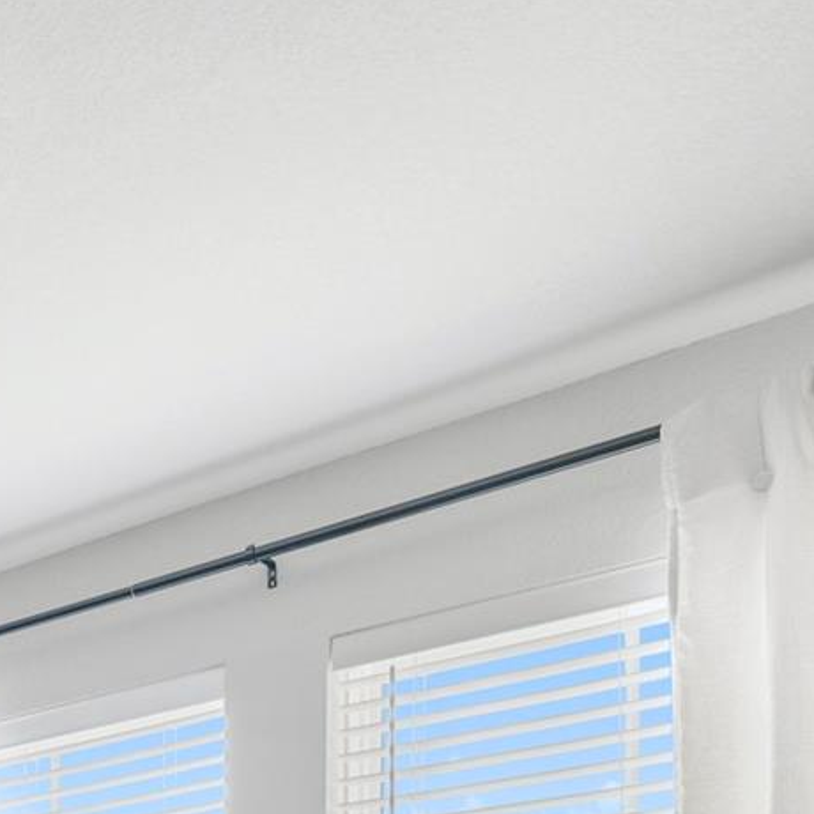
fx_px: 1410
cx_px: -446
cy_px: 1158
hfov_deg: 24.2
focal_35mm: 53
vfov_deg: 25.7
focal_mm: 14
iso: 250
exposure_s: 1/15
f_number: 8
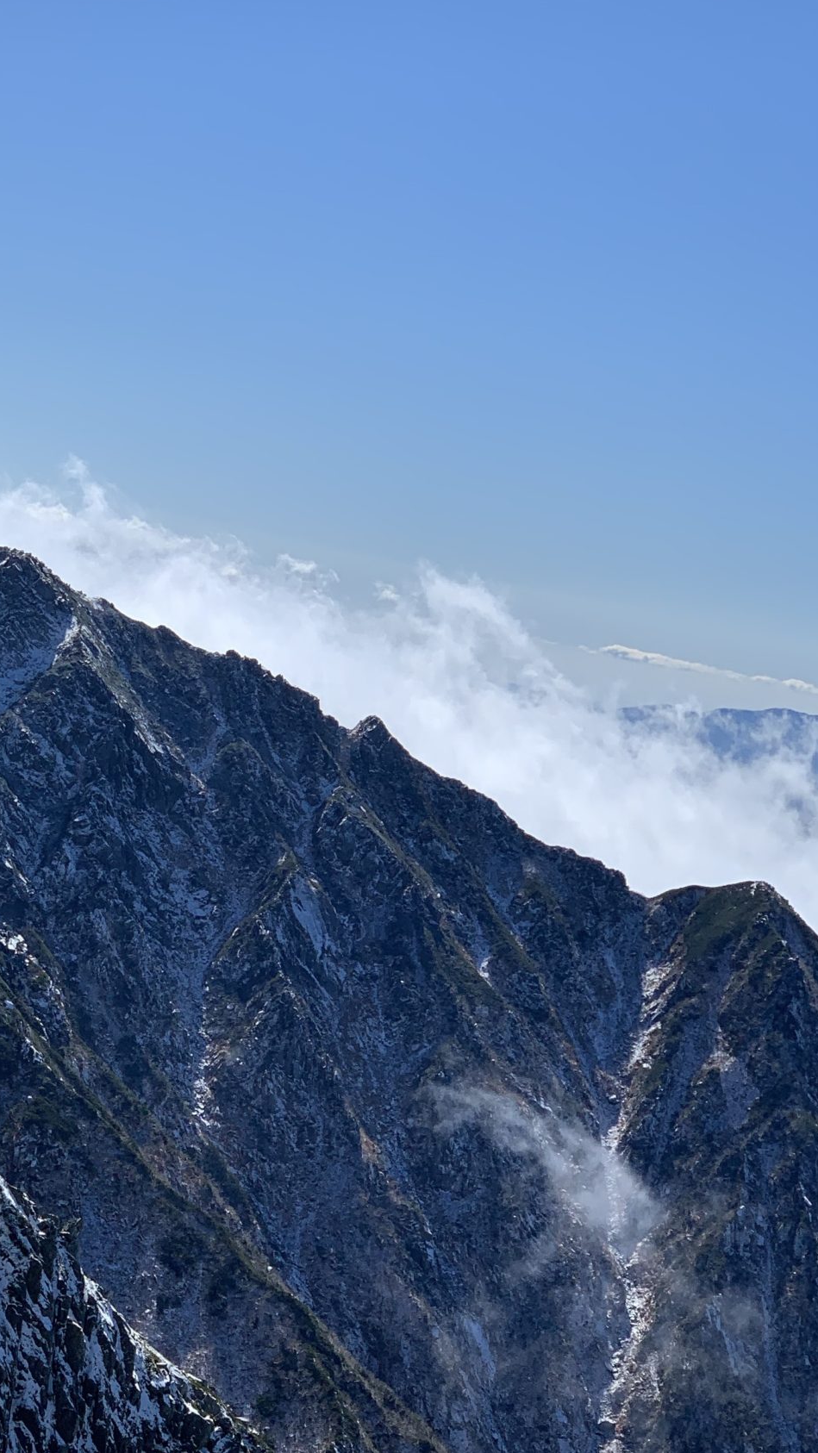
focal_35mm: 86
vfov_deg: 24.6
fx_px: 3315
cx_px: 37
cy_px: 953
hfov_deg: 13.9
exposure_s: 1/2398
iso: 16
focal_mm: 6
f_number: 2.4
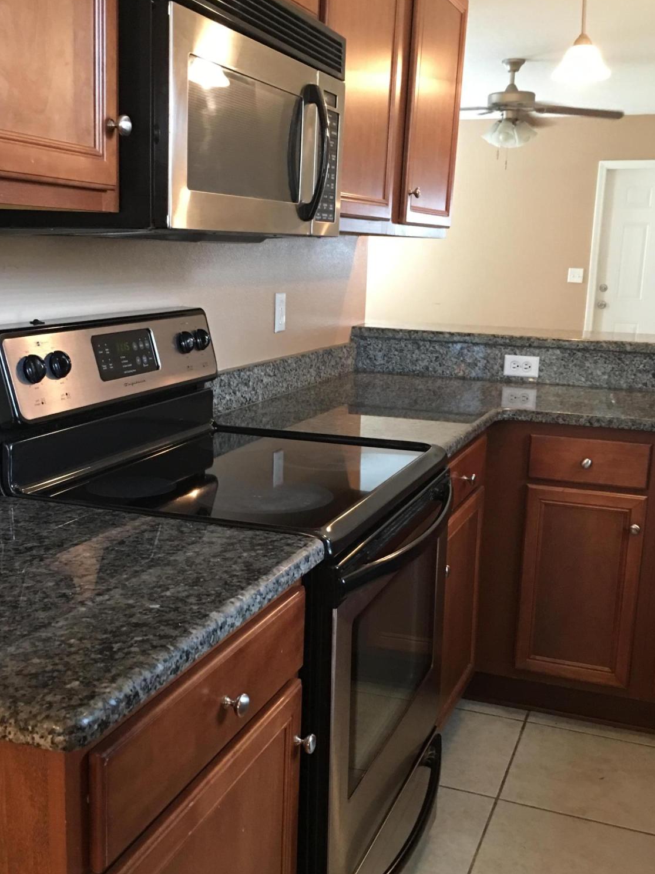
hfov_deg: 36.8
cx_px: 290
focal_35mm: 39
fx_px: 984
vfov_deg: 47.8
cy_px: 485
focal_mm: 4.15
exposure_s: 1/15
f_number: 2.2
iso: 100
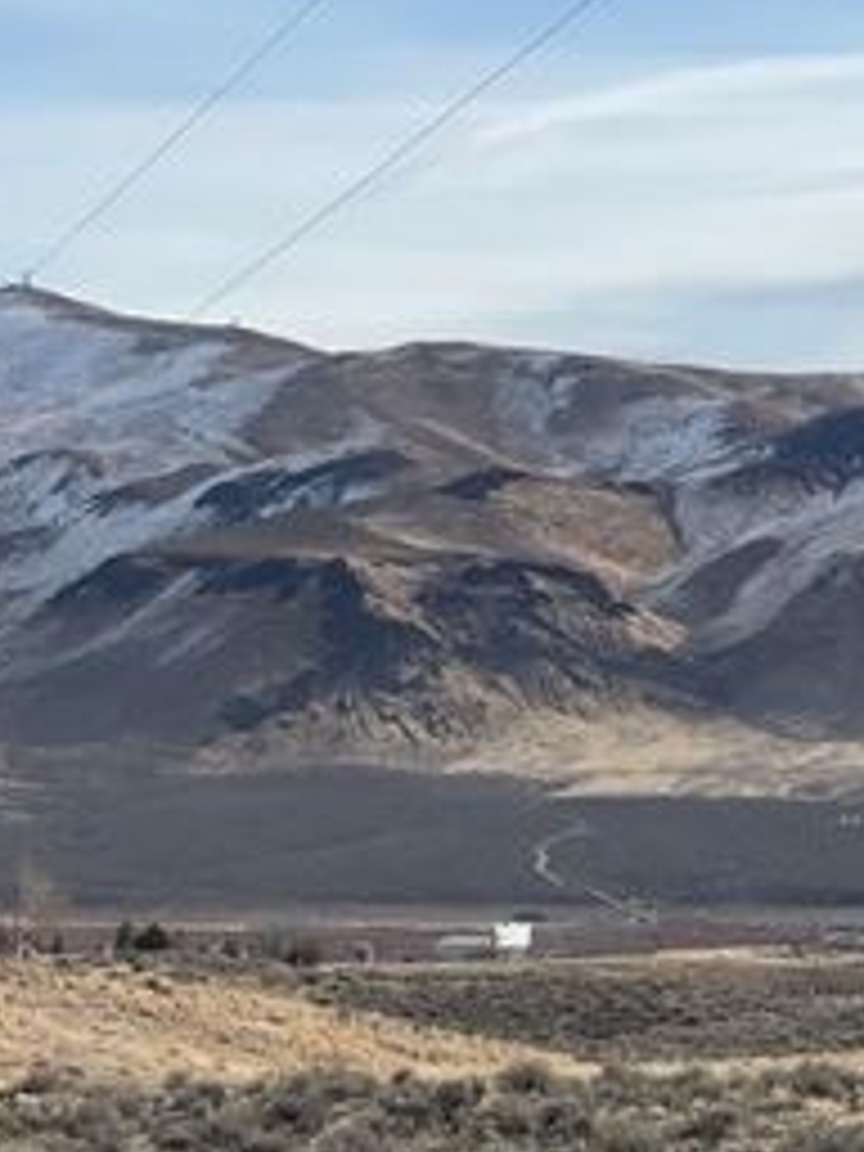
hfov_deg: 8.9
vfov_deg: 11.8
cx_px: 738
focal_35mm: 167
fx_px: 5558
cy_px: 731
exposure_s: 1/1845
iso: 20
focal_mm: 7.5
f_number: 2.2
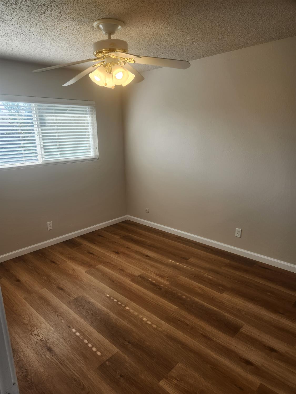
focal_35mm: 23
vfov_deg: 73.9
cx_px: 148
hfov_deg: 58.9
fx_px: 262
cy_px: 197
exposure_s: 1/120
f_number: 1.8
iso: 20
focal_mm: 5.4
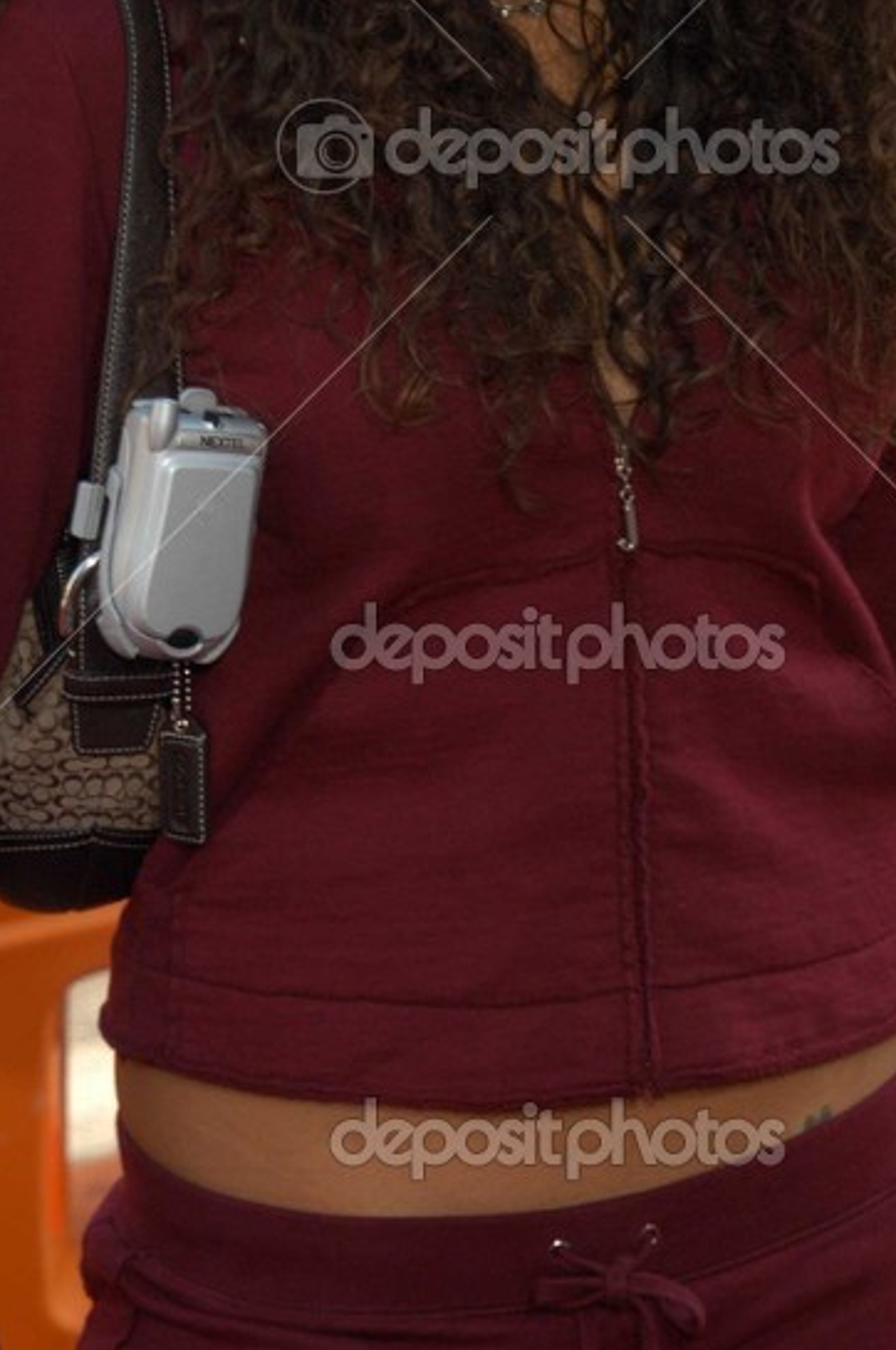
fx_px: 9057
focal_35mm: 242
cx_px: 557
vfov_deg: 8.5
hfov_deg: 5.7
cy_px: 150
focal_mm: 86
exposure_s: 1/180
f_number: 5.6
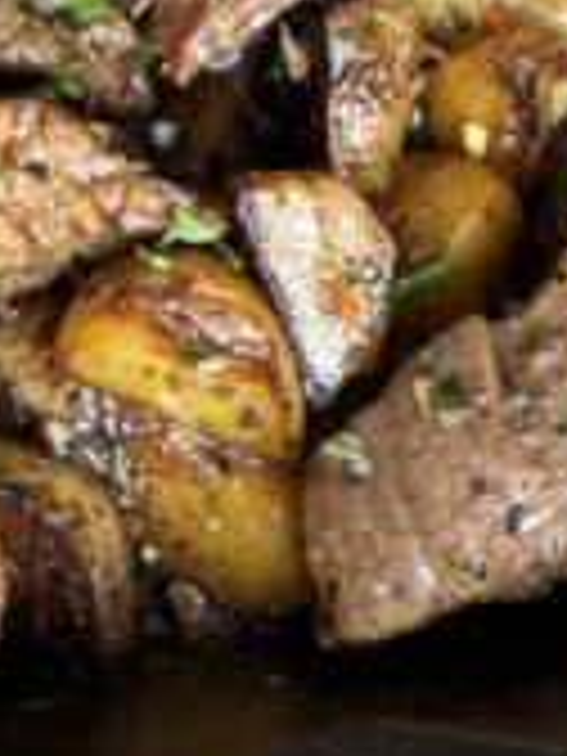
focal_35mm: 114
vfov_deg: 14.3
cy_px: -765
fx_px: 2490
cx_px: 180
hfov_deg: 13.0
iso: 200
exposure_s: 1/60
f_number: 1.78
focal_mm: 6.86
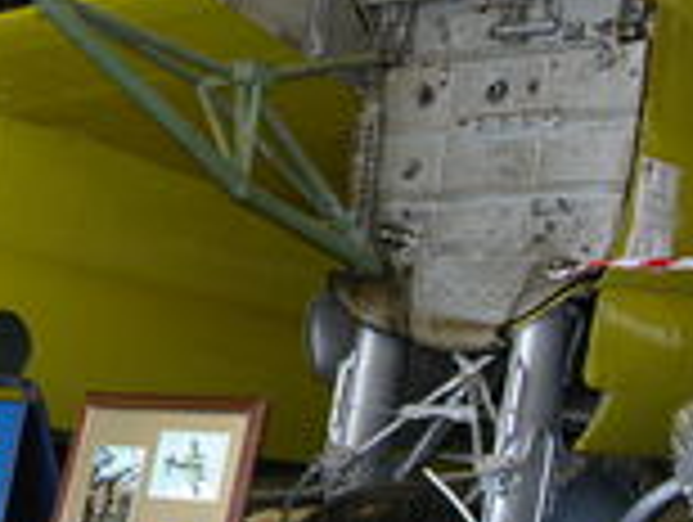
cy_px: 148
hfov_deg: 19.0
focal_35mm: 101
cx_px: 50
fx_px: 2025
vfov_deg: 14.6
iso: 100
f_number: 2.9
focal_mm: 10
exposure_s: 1/30
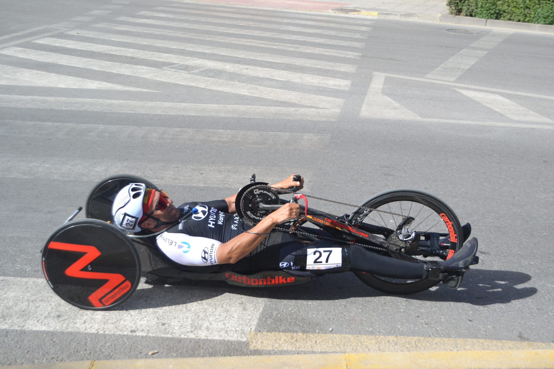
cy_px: 184
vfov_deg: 30.9
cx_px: 277
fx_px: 669
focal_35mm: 44
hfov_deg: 45.0
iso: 400
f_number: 5.6
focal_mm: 29
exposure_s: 1/1250
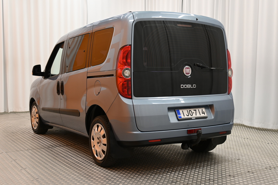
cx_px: 139
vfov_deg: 29.9
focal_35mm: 45
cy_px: 92
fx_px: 347
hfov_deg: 43.6
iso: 400
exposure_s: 1/50
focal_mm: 30
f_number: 4.8
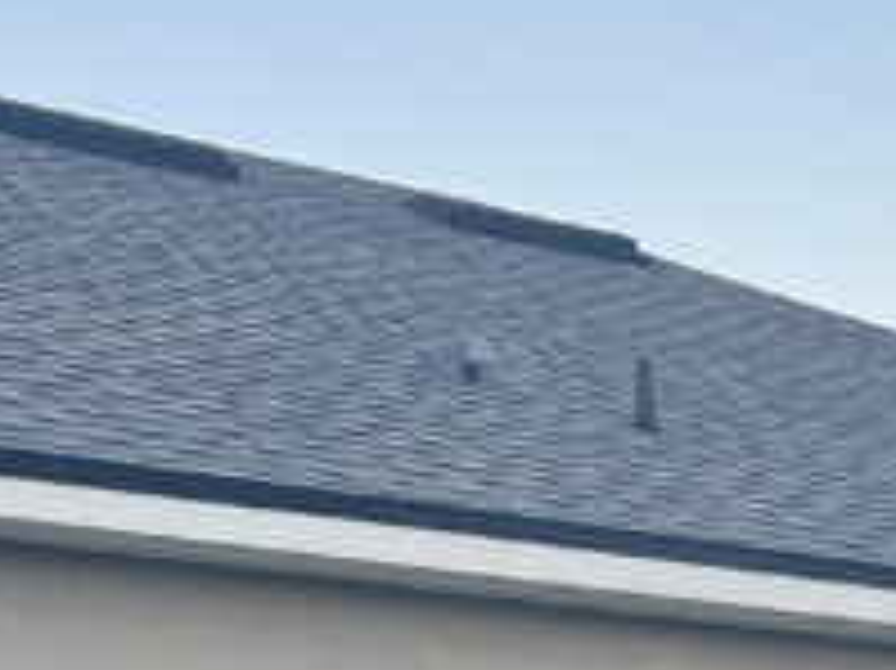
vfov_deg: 9.7
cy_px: 1641
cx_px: 774
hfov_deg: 14.6
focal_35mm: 134
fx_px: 3466
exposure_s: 1/298
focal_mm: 5.7
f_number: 1.5
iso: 50
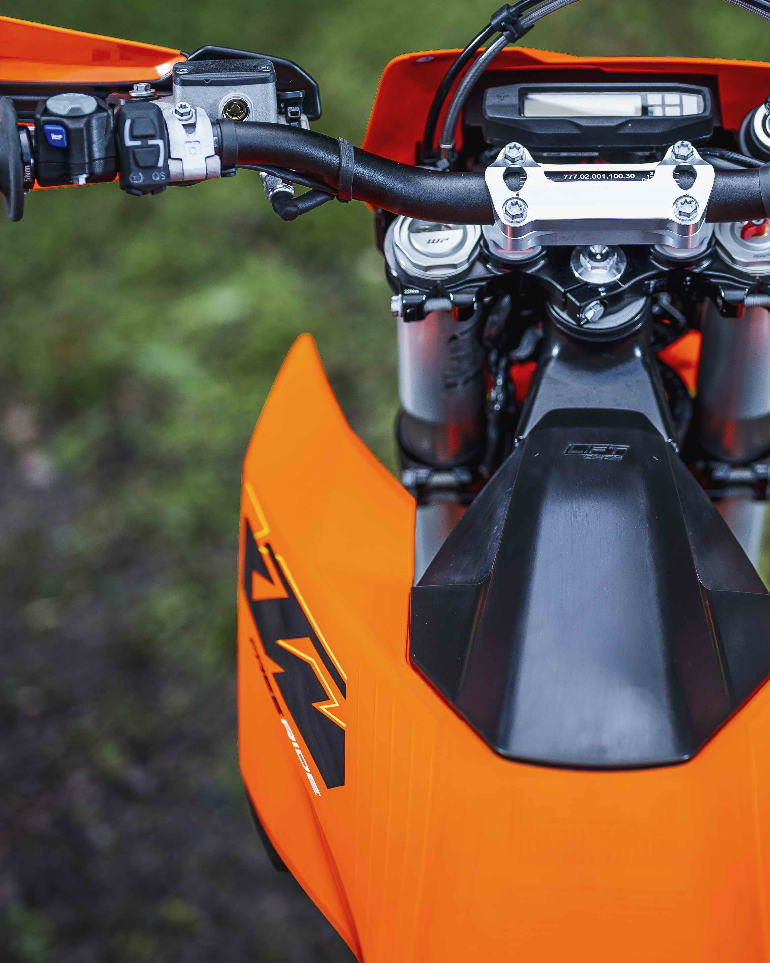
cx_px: 584
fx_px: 2792
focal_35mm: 98
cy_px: 353
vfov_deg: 19.5
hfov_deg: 15.6
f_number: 1.4
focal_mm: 50
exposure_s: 1/2000
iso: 160
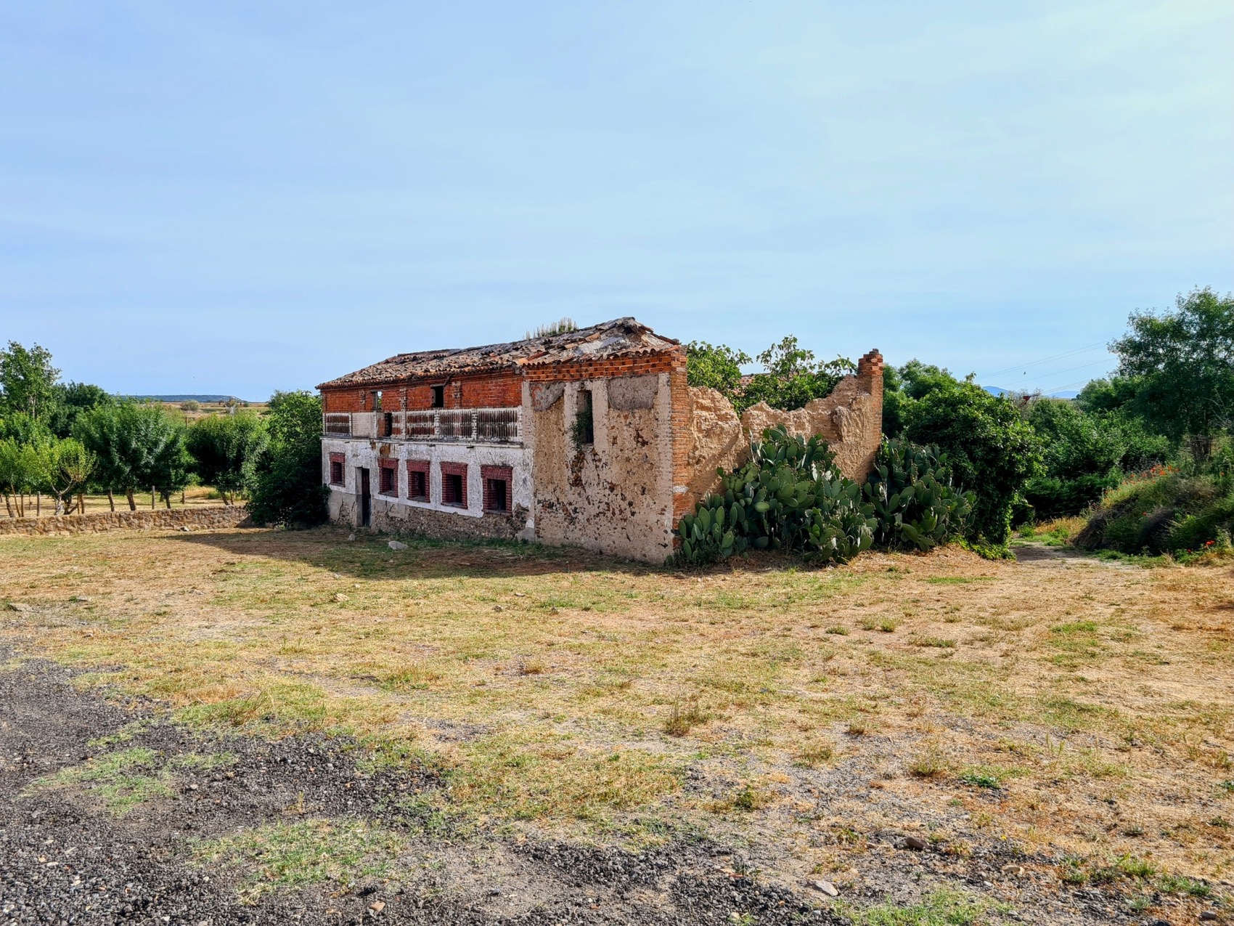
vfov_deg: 53.1
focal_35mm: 26
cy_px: 463
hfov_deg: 67.3
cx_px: 617
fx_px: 927
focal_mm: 5.4
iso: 50
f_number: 1.8
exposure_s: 1/2824
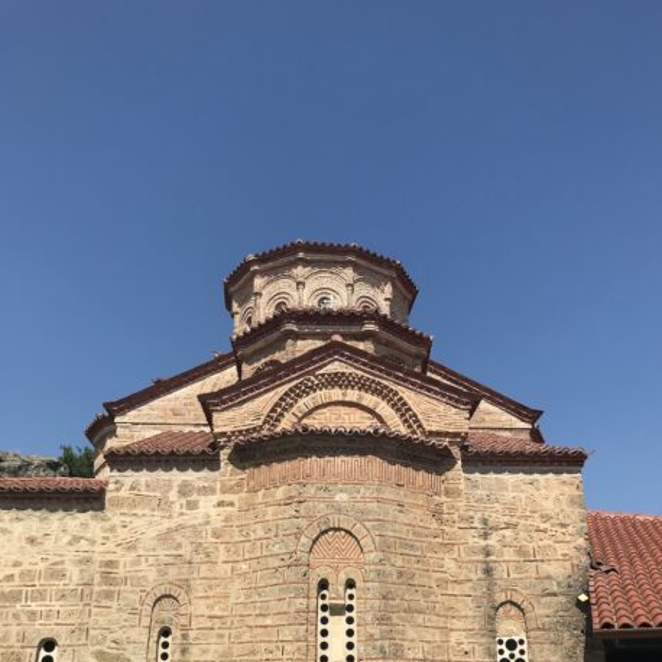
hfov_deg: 48.4
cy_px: 451
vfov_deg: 47.5
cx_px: 338
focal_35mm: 34
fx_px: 736
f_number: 1.8
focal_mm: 3.99
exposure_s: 1/3195
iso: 20
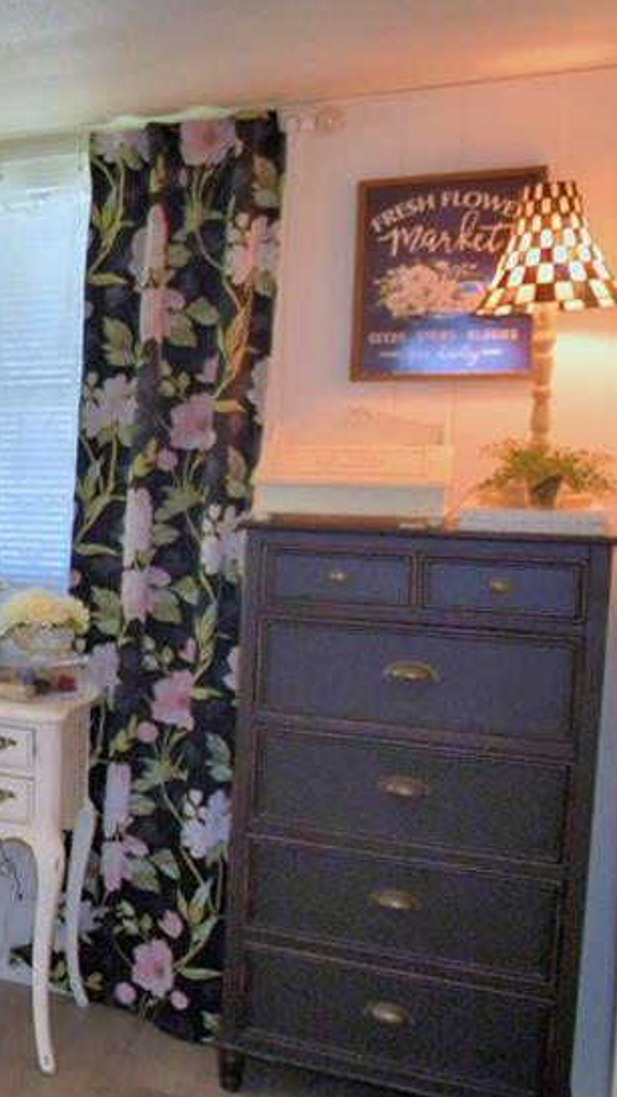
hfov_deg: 17.7
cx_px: -633
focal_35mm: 46
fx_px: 1338
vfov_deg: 44.6
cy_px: 534
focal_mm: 10
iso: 400
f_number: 4.5
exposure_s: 1/30
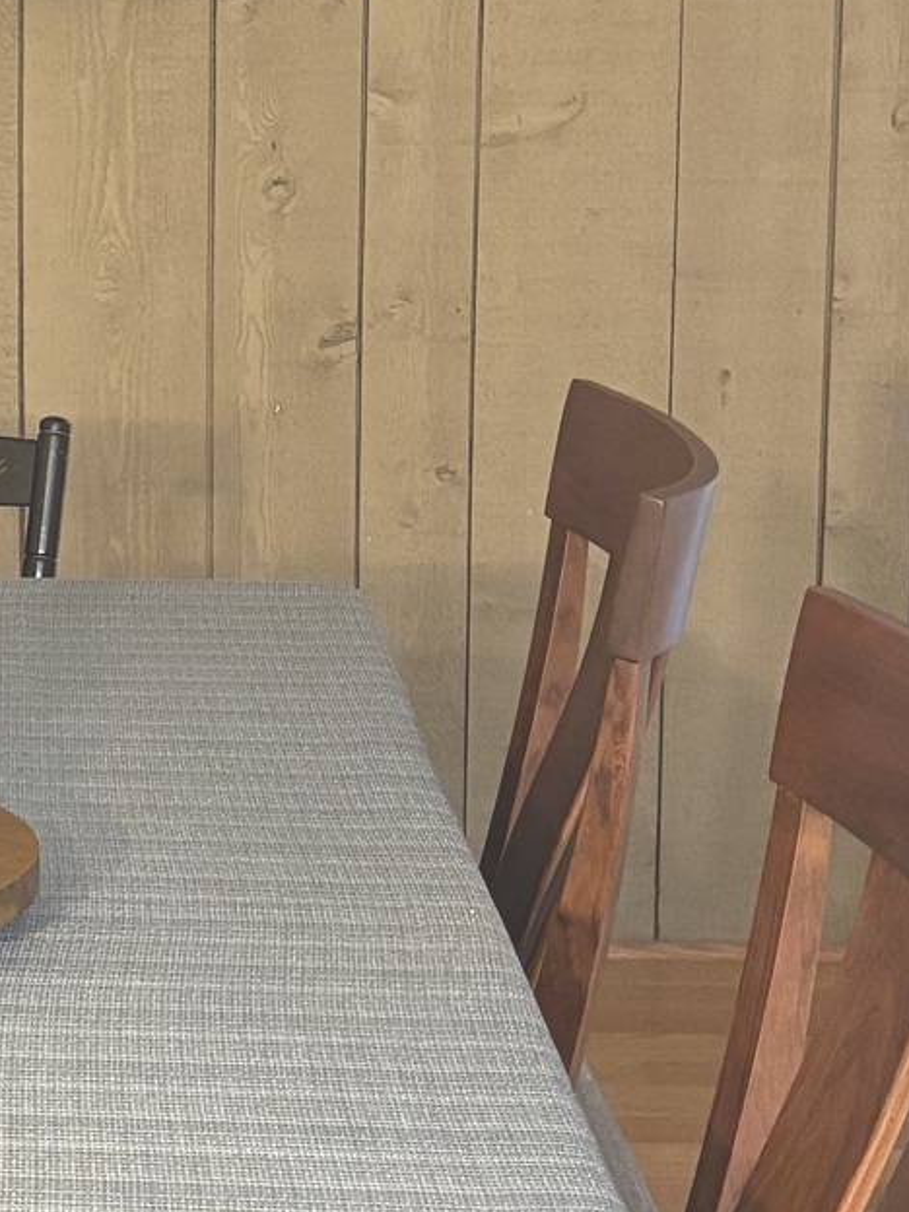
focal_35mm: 96
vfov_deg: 20.4
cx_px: -390
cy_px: 379
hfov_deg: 14.5
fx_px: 3361
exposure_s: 1/60
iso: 500
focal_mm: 5.96
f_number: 1.6
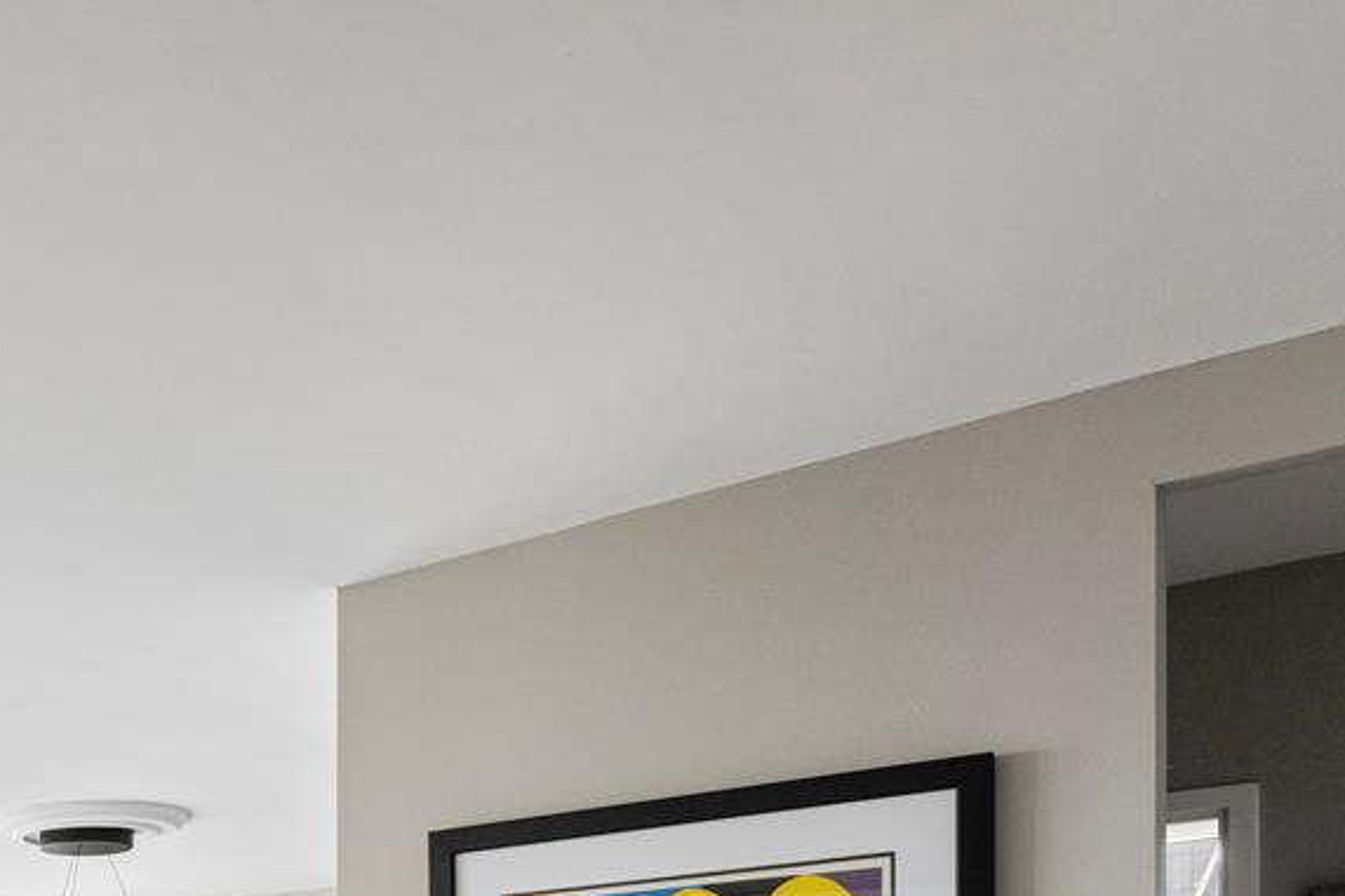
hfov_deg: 34.6
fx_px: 1755
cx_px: -219
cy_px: 1185
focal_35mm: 47
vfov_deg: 24.7
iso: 250
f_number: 9
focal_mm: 14
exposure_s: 1/20
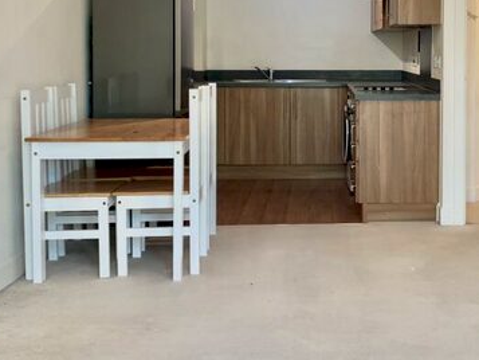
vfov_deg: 28.2
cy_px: 89
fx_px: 706
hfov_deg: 36.8
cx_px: 345
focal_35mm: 51
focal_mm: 4.25
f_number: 1.8
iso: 64
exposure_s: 1/50
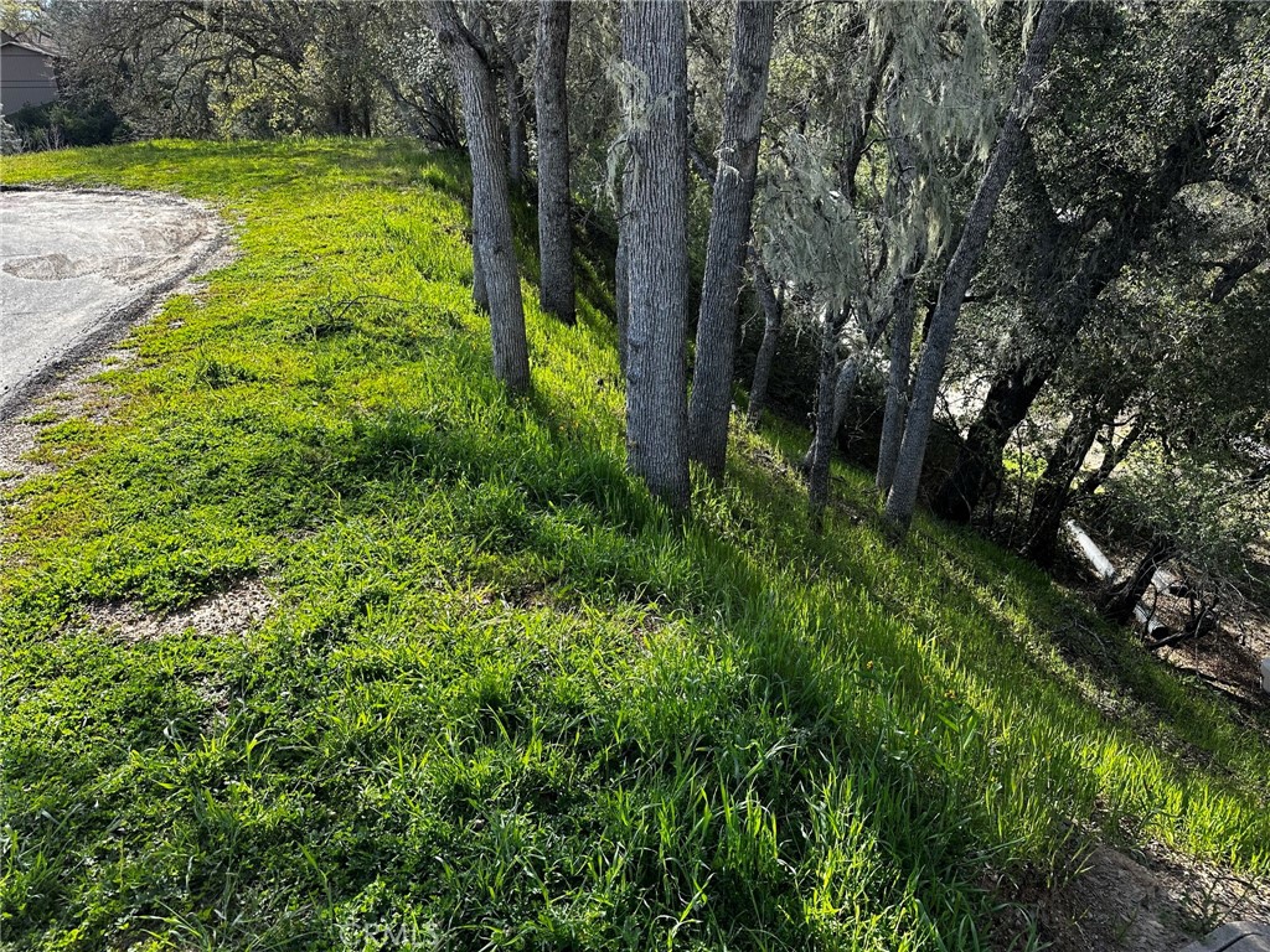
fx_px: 881
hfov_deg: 71.6
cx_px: 635
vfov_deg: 56.8
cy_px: 476
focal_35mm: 24
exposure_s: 1/887
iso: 80
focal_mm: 6.86
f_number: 1.78
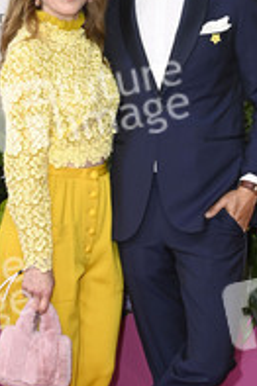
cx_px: 145
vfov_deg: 16.3
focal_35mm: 126
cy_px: 206
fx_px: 1352
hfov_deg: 10.9
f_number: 6.3
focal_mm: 62
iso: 640
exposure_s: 1/200
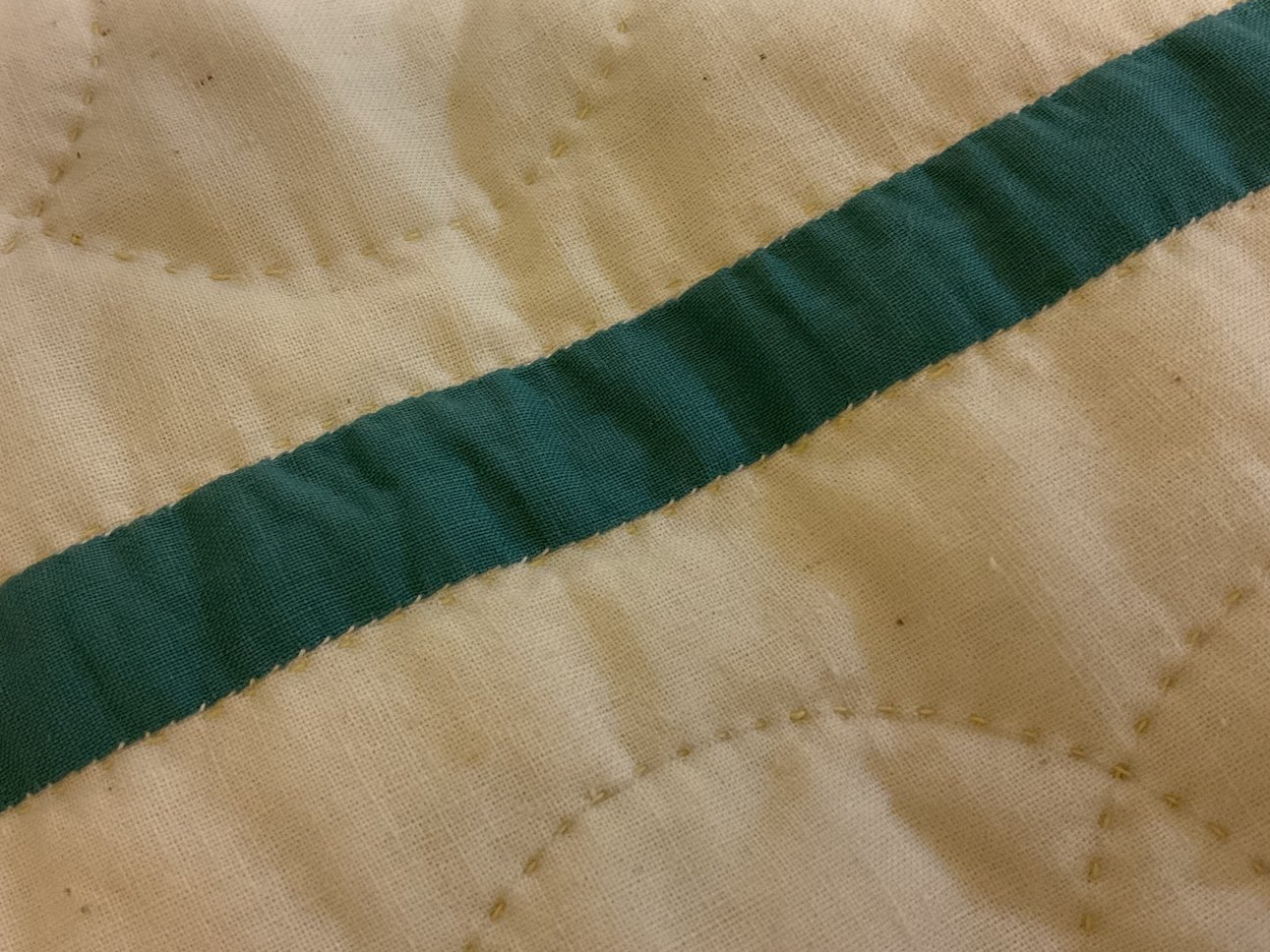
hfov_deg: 53.8
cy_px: 427
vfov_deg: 41.7
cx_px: 562
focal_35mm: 34
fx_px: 1247
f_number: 1.8
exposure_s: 1/40
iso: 320
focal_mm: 3
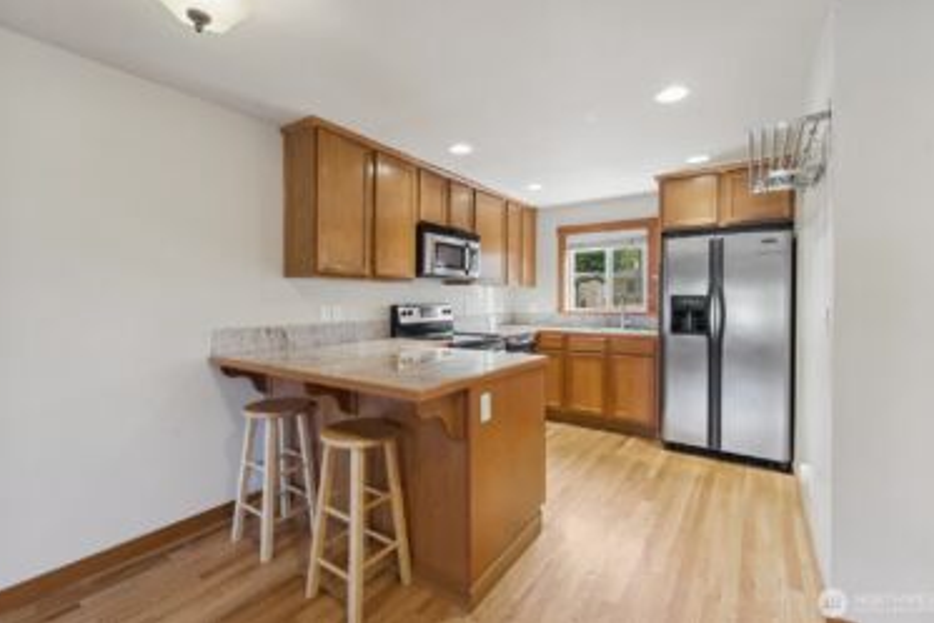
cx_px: 461
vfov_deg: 77.3
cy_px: 291
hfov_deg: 100.4
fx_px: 389
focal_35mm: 15
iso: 200
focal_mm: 14
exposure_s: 1/8
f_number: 8
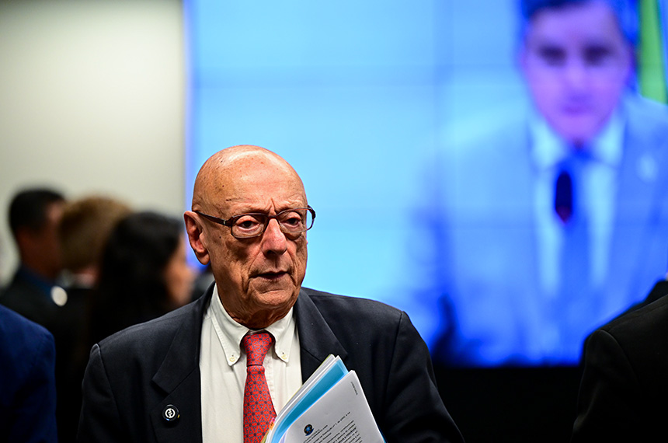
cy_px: 222
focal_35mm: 165
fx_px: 3056
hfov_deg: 12.5
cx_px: 334
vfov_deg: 8.3
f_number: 2.8
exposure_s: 1/400
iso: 1600
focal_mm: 165
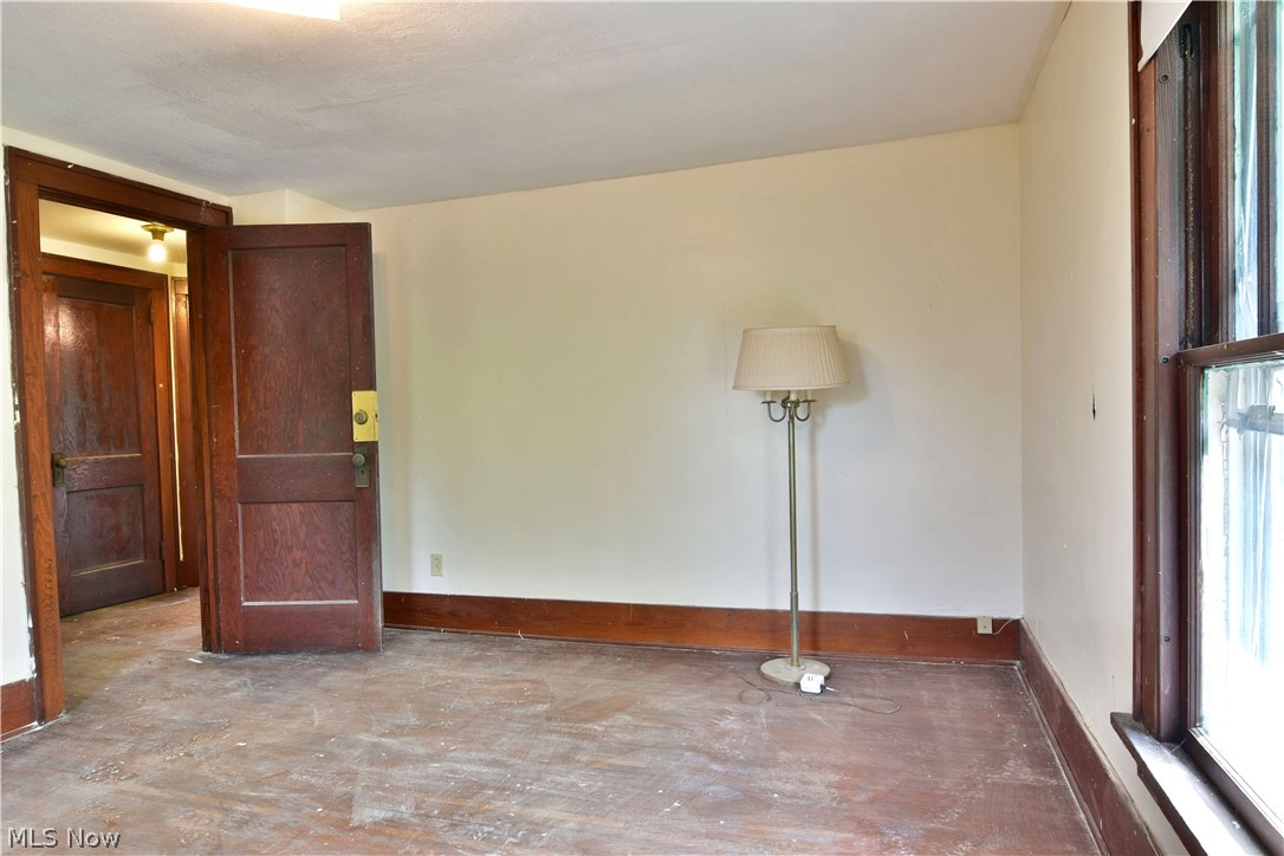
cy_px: 428
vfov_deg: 59.5
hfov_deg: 81.2
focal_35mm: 21
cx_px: 642
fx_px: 749
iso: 200
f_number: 4.5
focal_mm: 14
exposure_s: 1/13
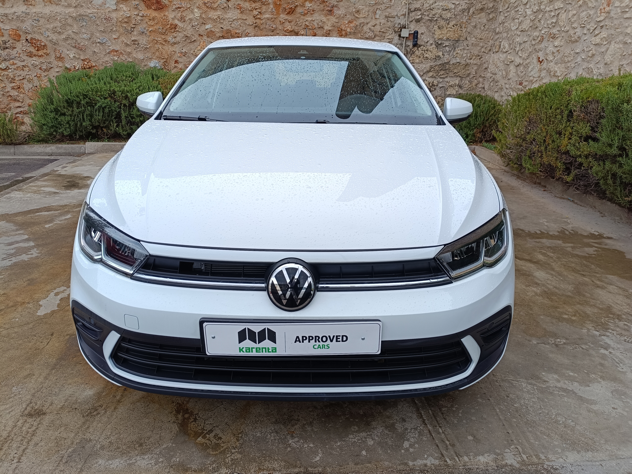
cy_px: 237
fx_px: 438
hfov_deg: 71.6
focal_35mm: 24
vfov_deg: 56.8
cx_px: 316
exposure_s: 1/386
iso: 52
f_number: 1.88
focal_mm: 5.59
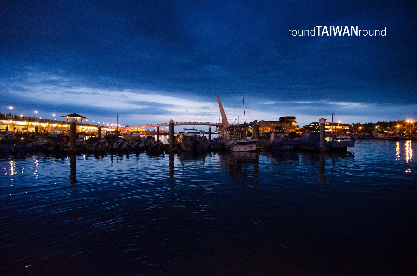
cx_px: 208
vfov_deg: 67.2
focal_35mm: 18
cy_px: 138
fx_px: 208
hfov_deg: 90.1
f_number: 4
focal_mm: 12
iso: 6400
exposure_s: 1/30
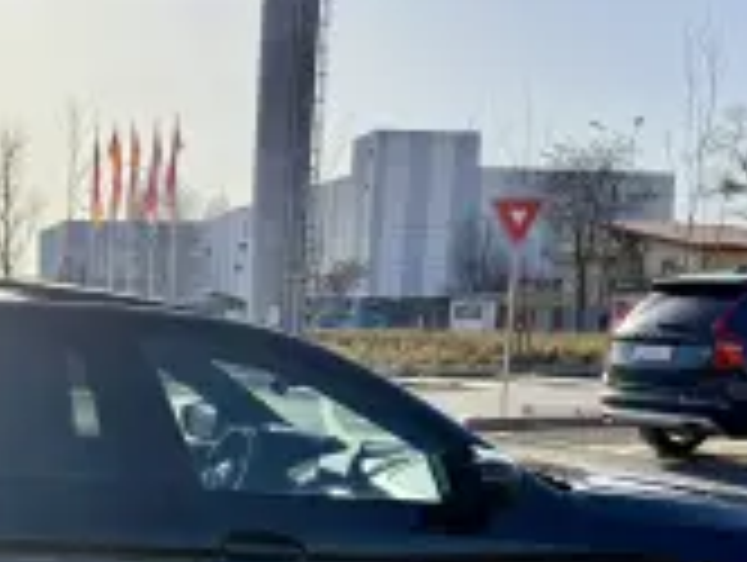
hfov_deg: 34.3
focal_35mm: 52
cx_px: 50
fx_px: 1124
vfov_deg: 26.3
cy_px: 593
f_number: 1.78
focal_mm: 6.76
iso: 125
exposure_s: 1/9091
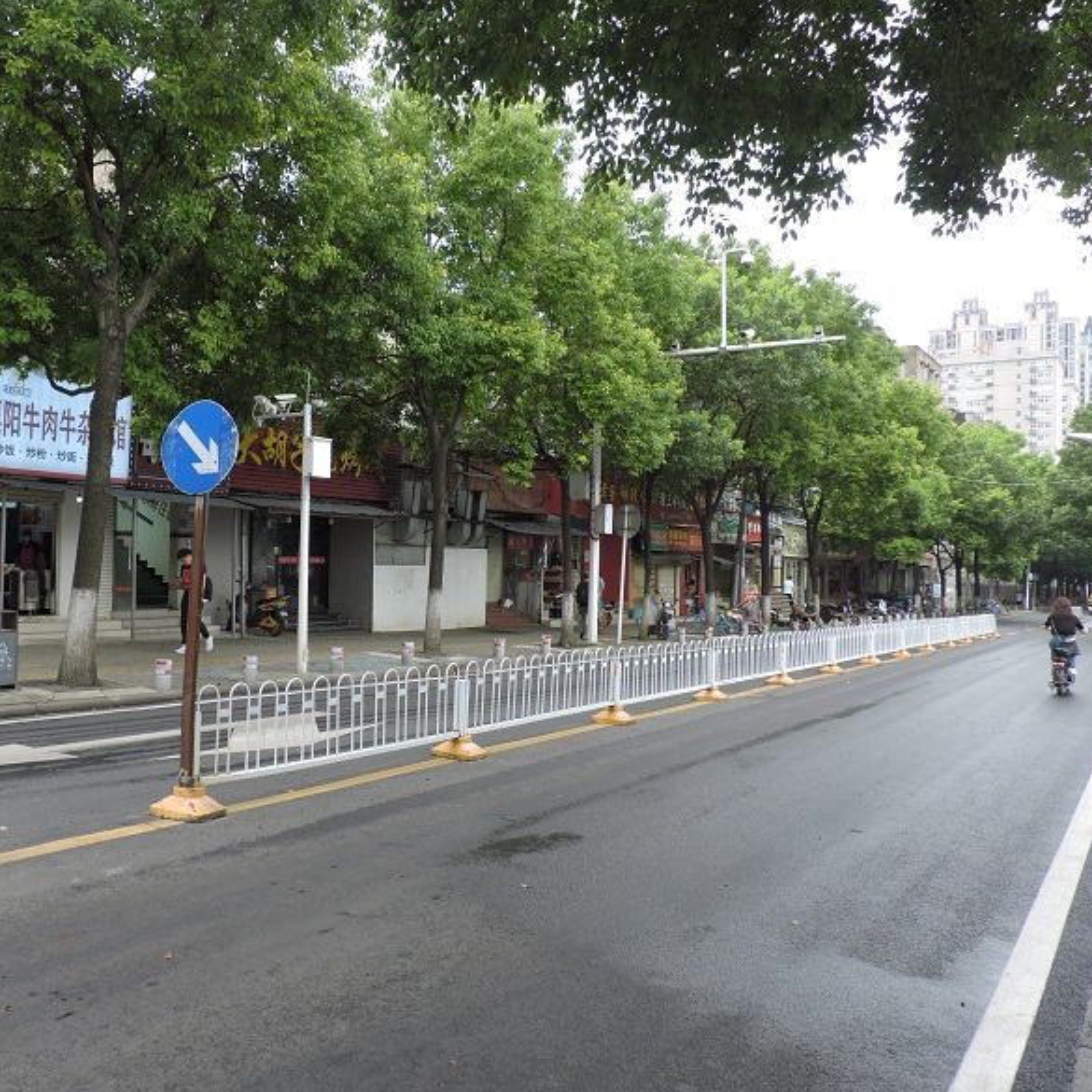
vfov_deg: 55.6
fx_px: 1035
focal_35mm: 29
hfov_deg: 54.8
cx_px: 388
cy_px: 547
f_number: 3
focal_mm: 4.3
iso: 100
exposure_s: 1/160
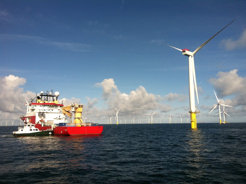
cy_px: 92
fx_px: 248
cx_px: 123
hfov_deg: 52.7
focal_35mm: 35
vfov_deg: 40.6
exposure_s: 1/2320
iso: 80
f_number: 2.8
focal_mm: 3.85
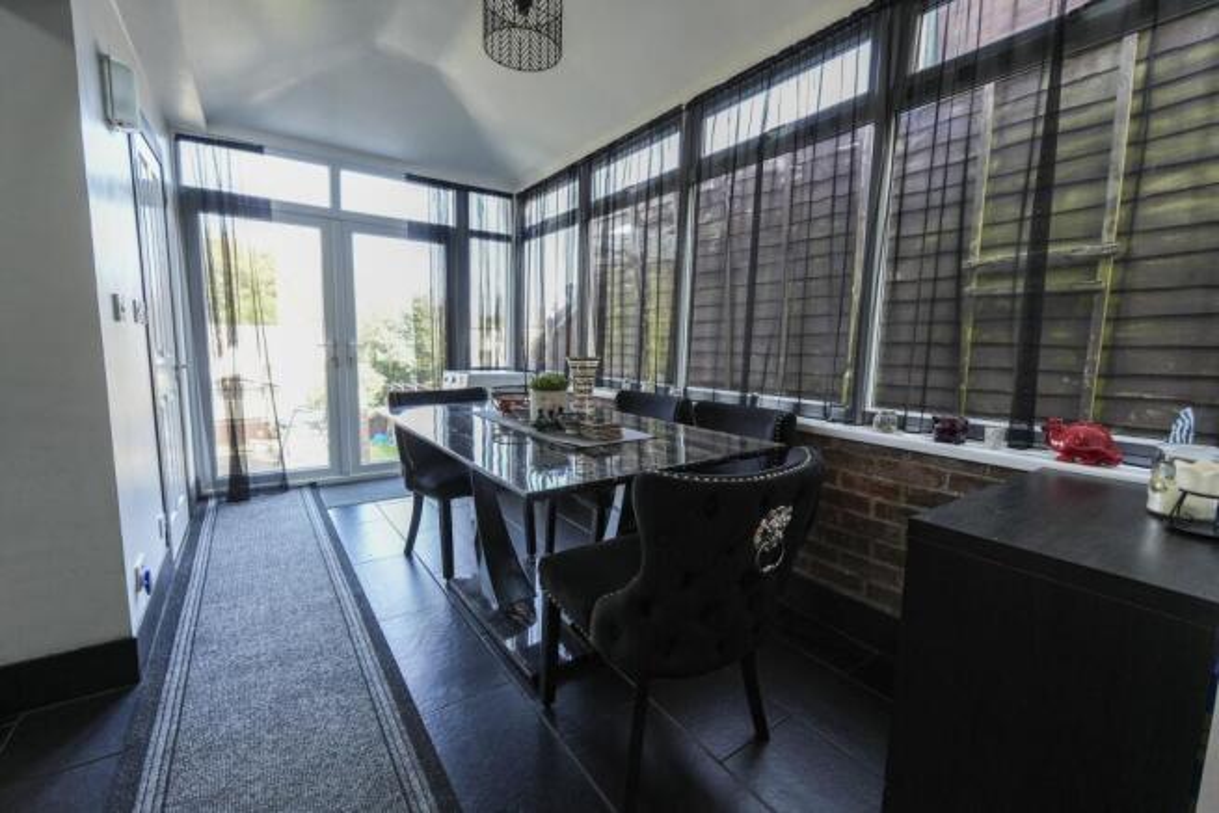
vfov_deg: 77.4
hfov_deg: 100.4
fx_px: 508
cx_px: 610
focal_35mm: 15
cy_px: 406
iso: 500
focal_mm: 10
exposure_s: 1/60
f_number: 4
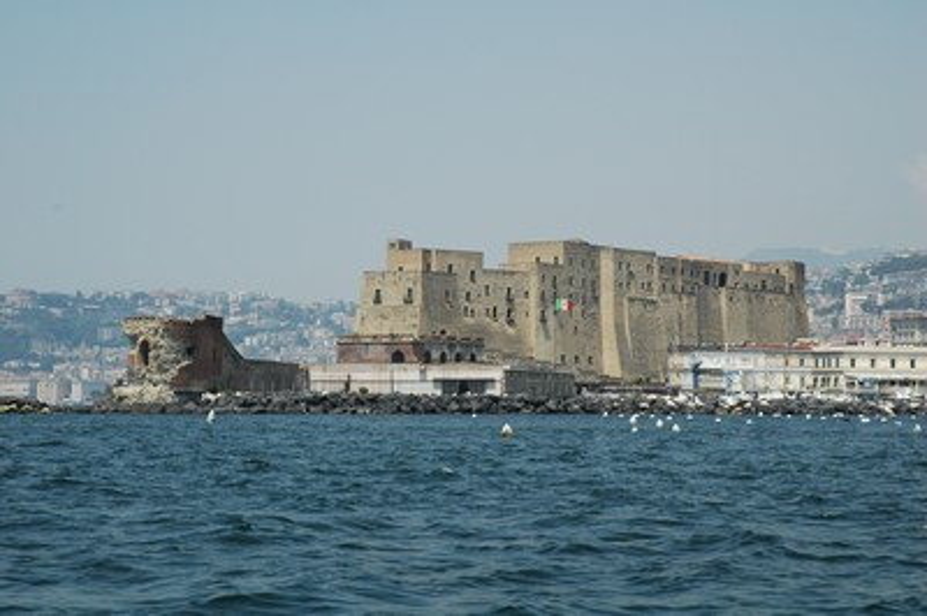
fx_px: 2007
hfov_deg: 26.0
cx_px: 464
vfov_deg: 17.5
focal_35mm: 78
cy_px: 308
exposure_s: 1/350
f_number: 9.5
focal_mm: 52
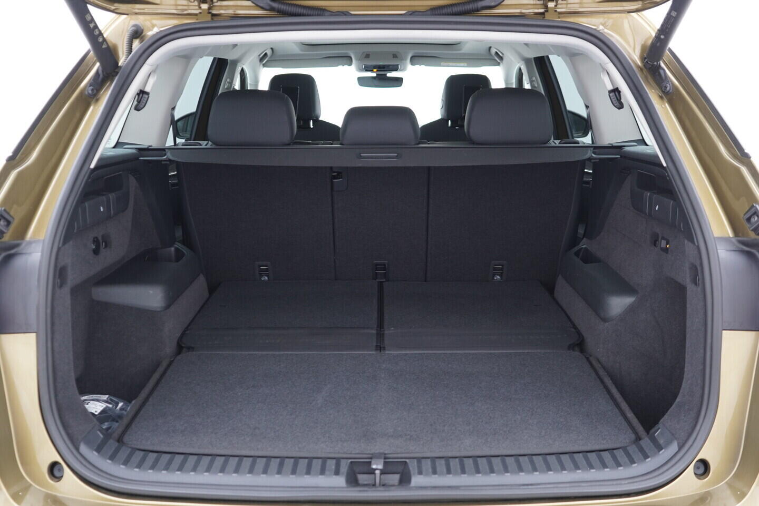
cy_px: 253
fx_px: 759
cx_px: 380
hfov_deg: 53.1
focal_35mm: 36
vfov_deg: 36.9
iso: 500
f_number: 2.8
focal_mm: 24
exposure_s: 1/40
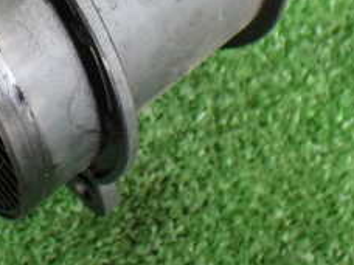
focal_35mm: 79
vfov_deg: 17.9
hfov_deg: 23.8
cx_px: 9
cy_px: -40
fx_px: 808
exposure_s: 1/60
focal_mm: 5.4
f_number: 2.3
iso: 800
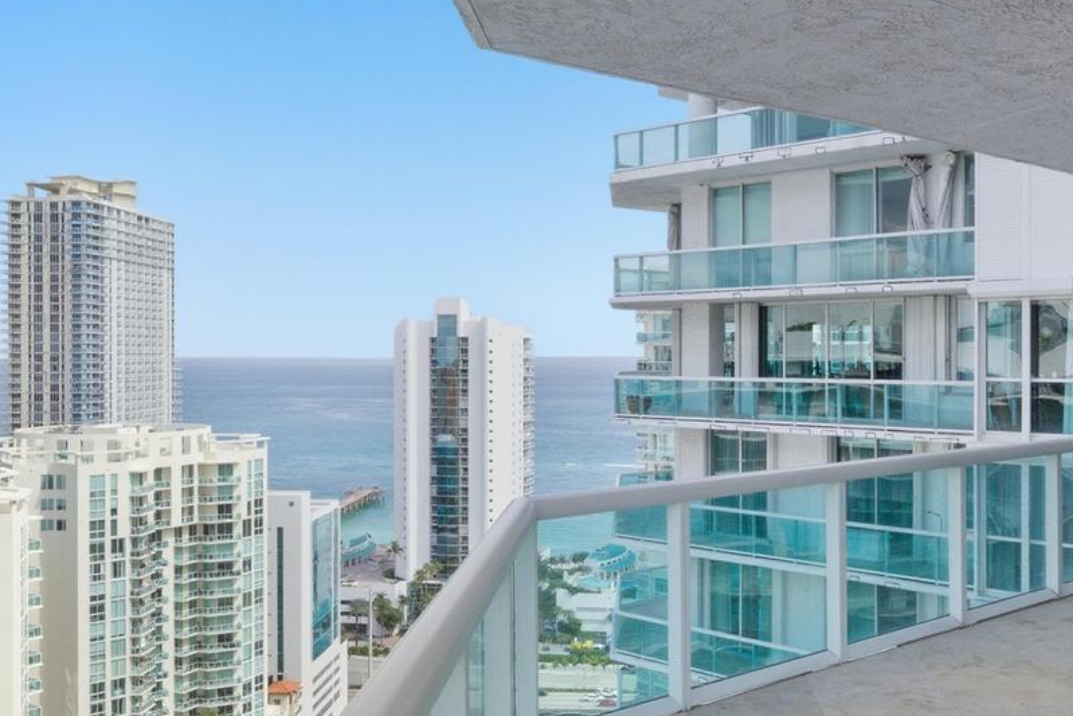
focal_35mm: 41
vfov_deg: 32.6
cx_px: 622
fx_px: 1222
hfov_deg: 47.2
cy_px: 366
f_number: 9
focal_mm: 16
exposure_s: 1/320
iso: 200
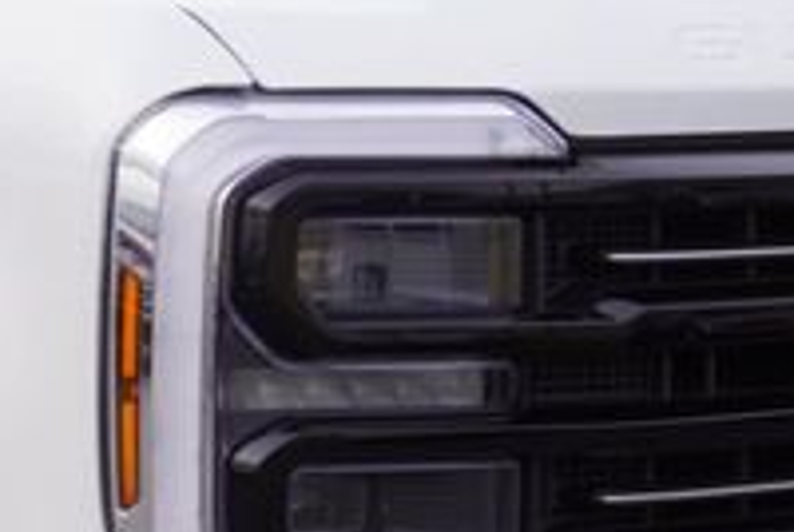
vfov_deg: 7.5
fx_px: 4064
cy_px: 528
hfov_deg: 10.7
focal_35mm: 184
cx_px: -464
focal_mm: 24
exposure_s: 1/100
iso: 100
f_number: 8
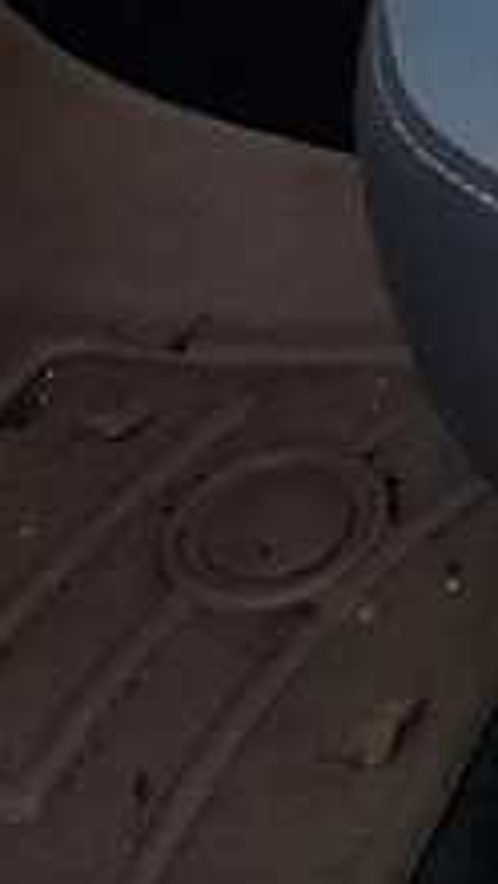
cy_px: -940
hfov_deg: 5.7
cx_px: 1273
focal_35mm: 206
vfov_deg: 9.7
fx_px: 4829
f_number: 1.5
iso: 50
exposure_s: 1/476
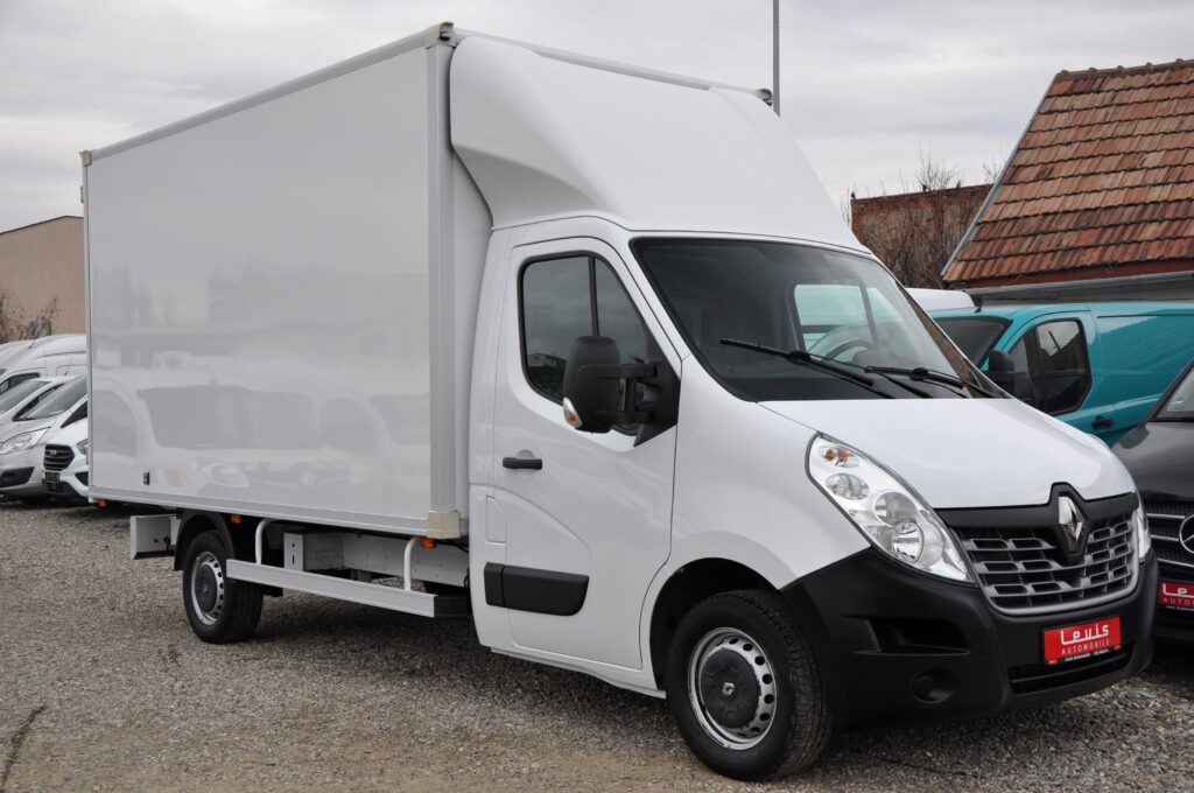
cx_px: 597
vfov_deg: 34.1
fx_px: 1292
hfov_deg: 49.6
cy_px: 396
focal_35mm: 39
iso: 500
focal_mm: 26
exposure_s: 1/200
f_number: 7.1
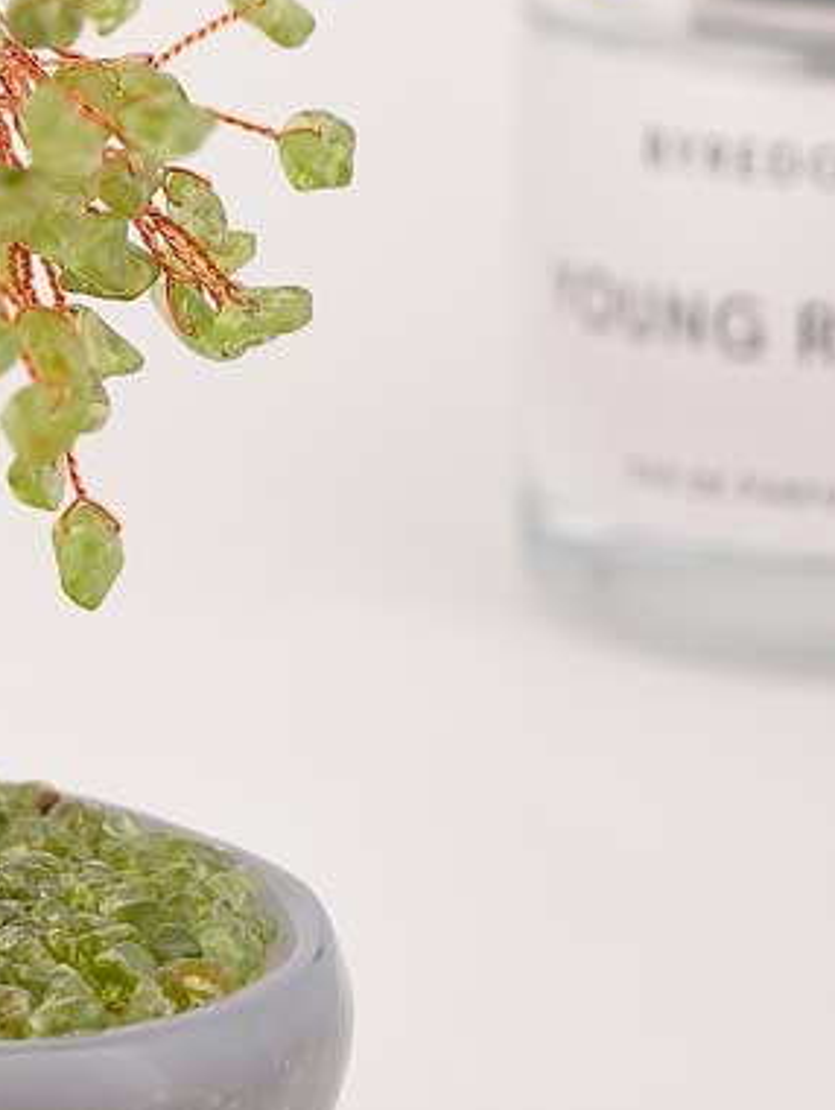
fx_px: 8279
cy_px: -130
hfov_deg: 5.7
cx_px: -336
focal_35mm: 258
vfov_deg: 7.6
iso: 125
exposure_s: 1/161
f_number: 2.67
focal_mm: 22.48
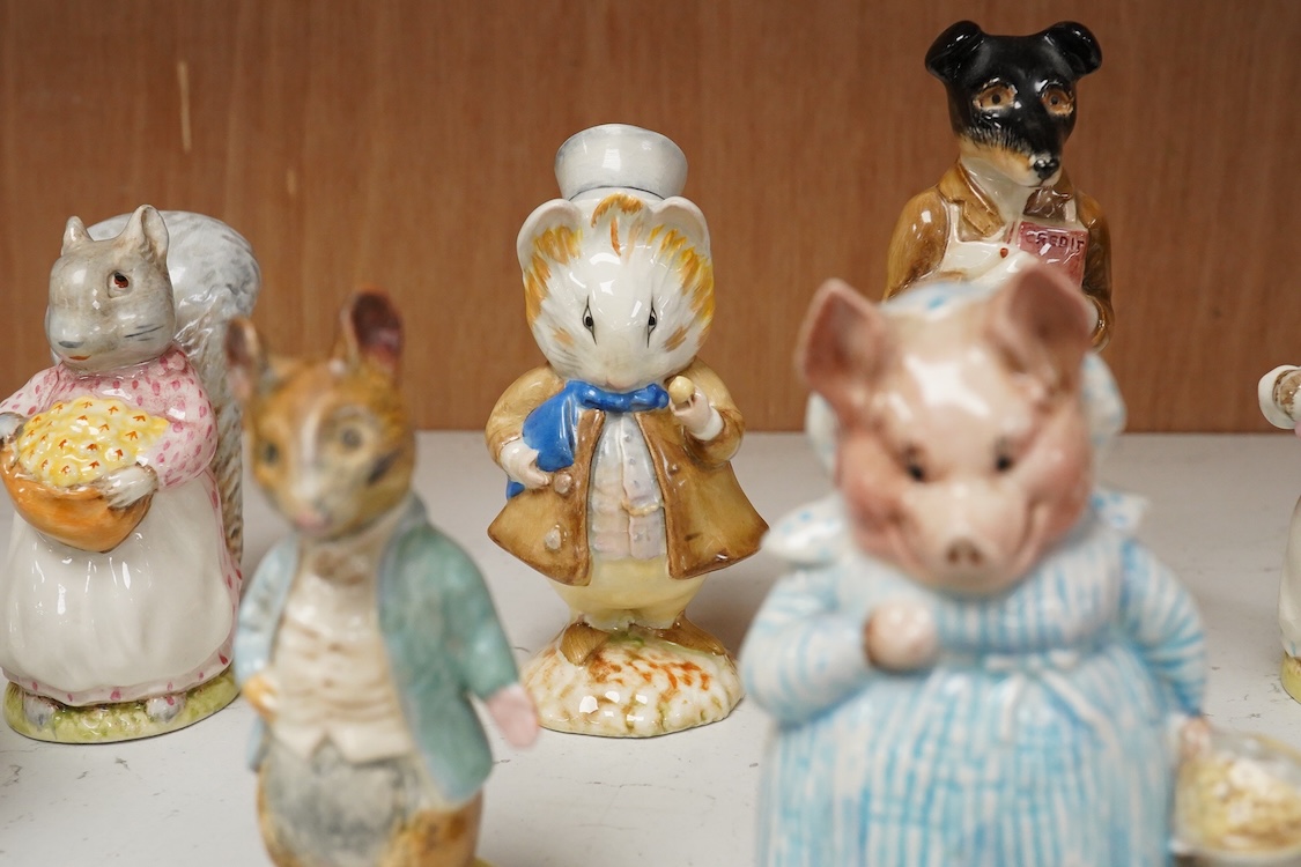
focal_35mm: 45
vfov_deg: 29.9
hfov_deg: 43.6
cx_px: 650
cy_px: 434
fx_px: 1626
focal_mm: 30
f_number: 13
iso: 2500
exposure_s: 1/160
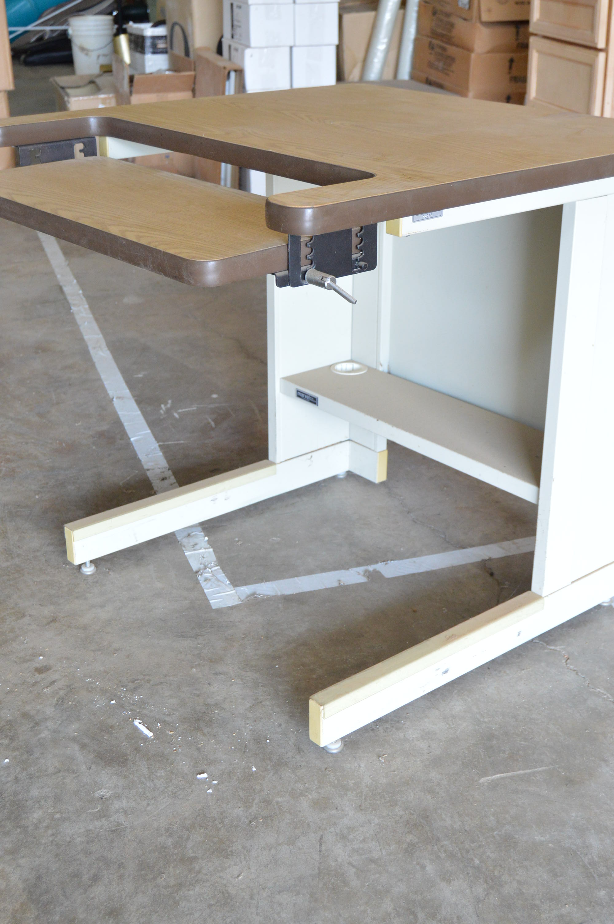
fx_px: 1192
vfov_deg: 42.4
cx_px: 307
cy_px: 462
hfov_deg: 28.9
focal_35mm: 46
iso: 1600
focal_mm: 31
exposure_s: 1/80
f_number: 5
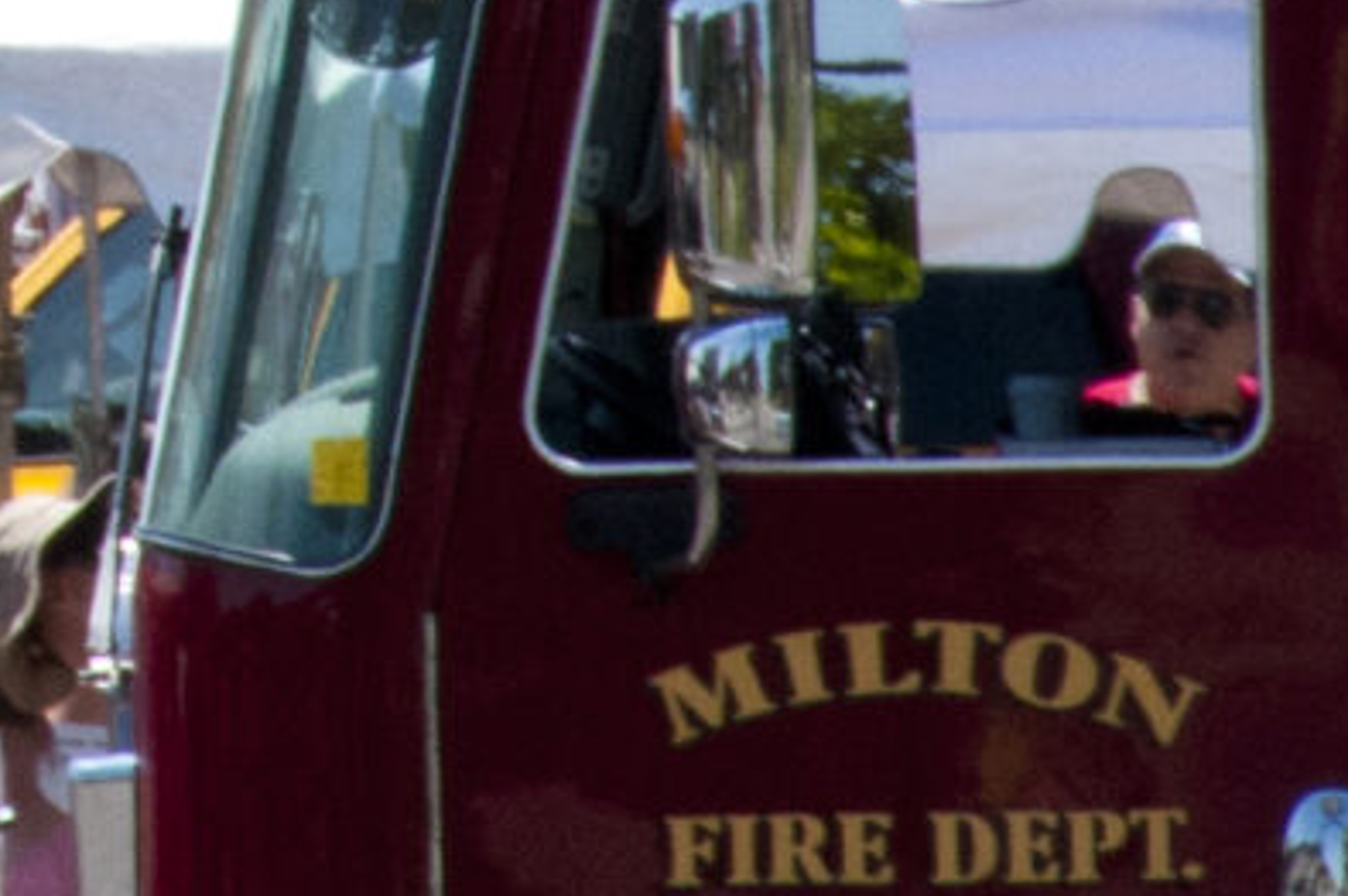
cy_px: -1604
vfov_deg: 0.7
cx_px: -1509
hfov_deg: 1.1
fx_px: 72879
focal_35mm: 1948
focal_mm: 200
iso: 720
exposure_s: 1/200
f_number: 22
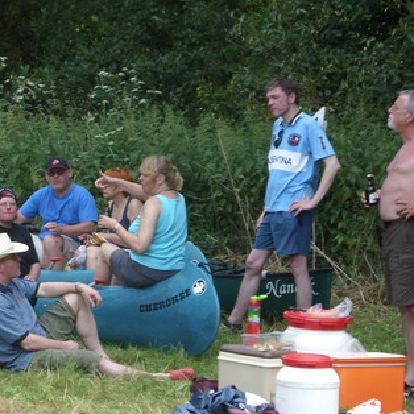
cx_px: -42
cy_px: 254
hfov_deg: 8.4
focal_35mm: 207
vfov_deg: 8.5
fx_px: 2801
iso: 50
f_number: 3.5
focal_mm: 16.4
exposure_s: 1/201
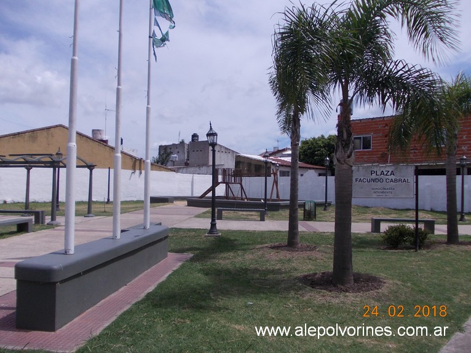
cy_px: 176
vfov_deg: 49.7
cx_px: 236
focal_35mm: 28
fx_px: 381
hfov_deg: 63.5
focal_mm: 4
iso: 80
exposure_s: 1/800
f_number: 5.4
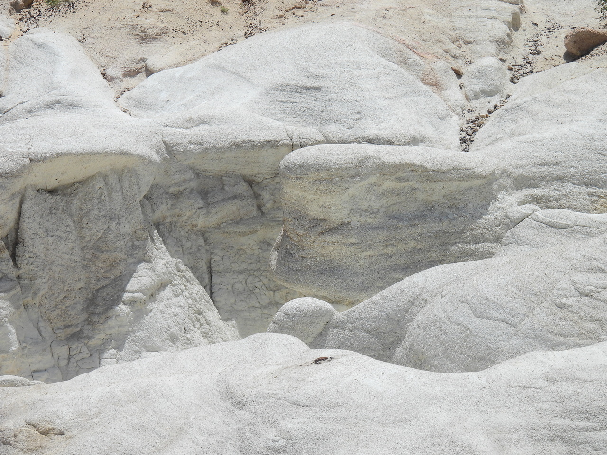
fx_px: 6137
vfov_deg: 4.2
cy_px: 228
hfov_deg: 5.7
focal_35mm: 350
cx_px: 304
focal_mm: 62.5
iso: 100
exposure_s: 1/1000
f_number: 5
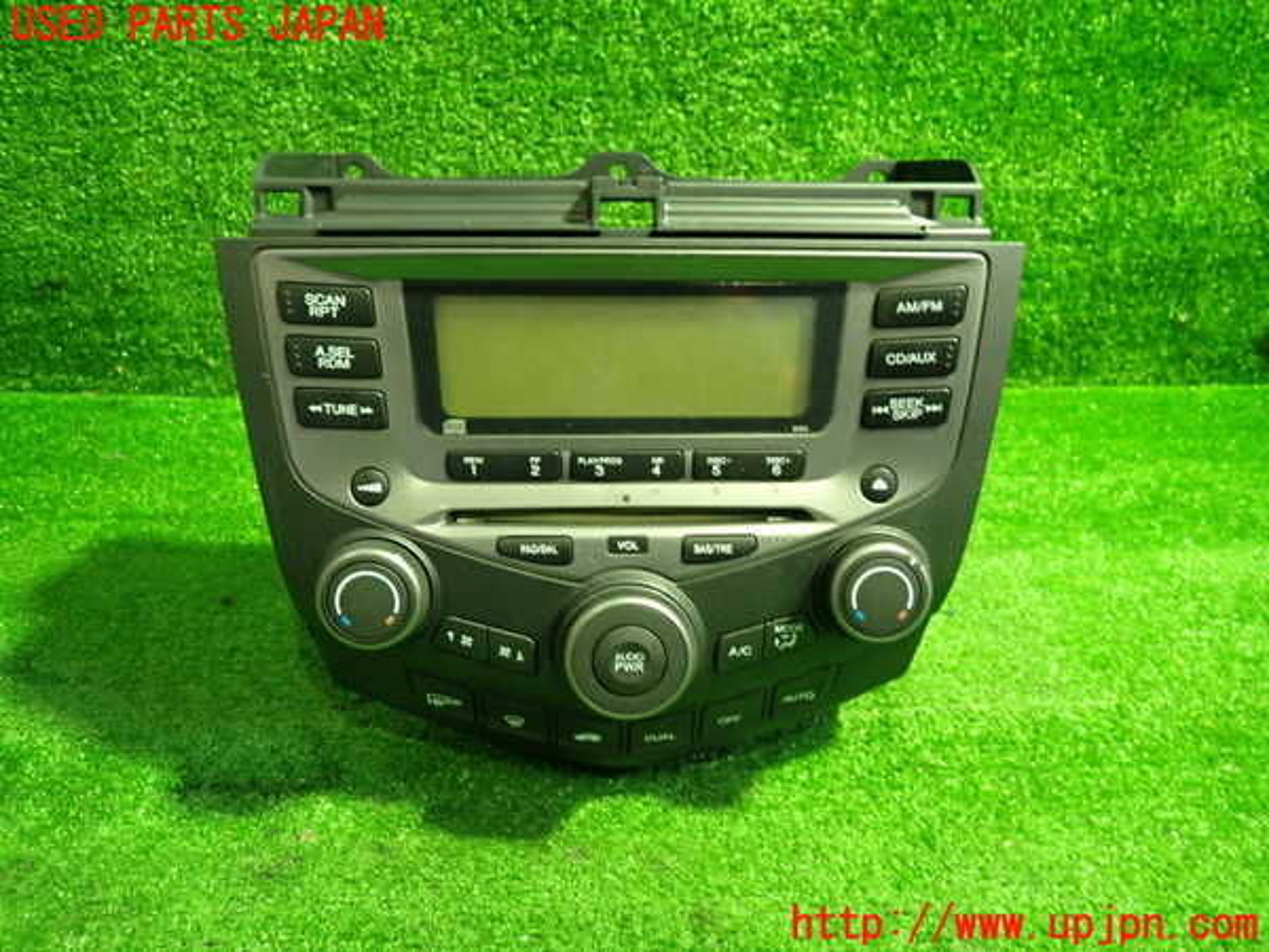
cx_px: 634
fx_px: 916
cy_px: 476
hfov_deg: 69.4
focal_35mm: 25
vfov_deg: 54.9
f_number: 2
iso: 500
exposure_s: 1/30
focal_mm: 4.5
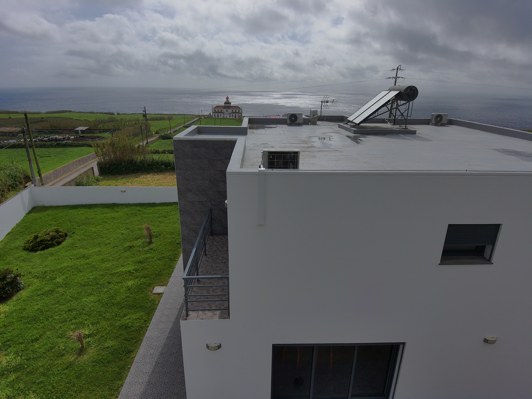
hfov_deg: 79.0
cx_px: 266
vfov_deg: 63.4
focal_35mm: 21
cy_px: 200
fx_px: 323
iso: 101
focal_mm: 3.7
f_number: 2.8
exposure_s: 1/3800
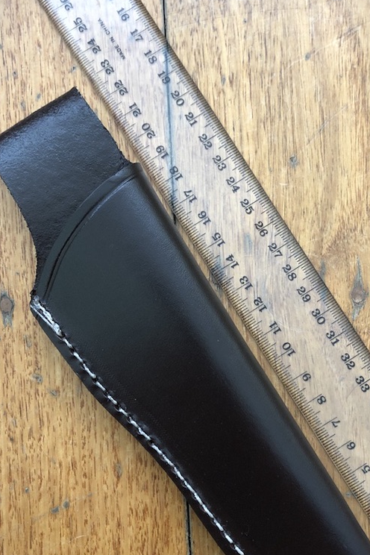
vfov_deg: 51.8
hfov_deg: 35.8
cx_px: 218
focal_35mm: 37
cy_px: 305
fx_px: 570
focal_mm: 3.99
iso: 50
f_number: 1.8
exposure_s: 1/15
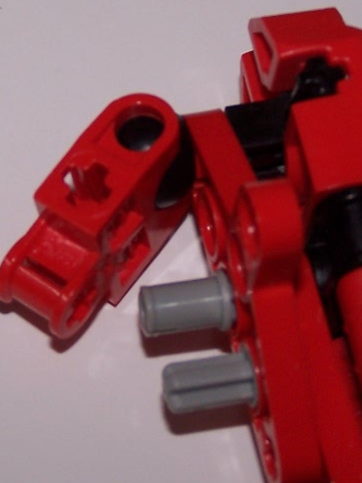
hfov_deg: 8.6
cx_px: 184
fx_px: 2397
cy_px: 249
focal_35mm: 172
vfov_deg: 11.5
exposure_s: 1/60
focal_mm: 11.5
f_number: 3.2
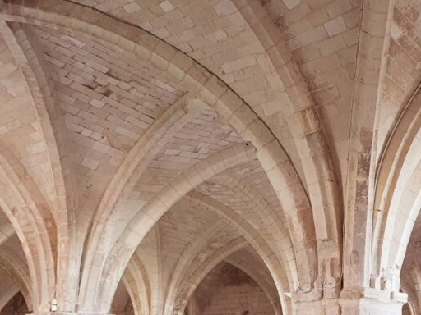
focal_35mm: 52
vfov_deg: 27.9
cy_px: 202
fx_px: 632
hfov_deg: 34.6
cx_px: 386
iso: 320
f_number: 1.8
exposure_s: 1/33
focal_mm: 5.4
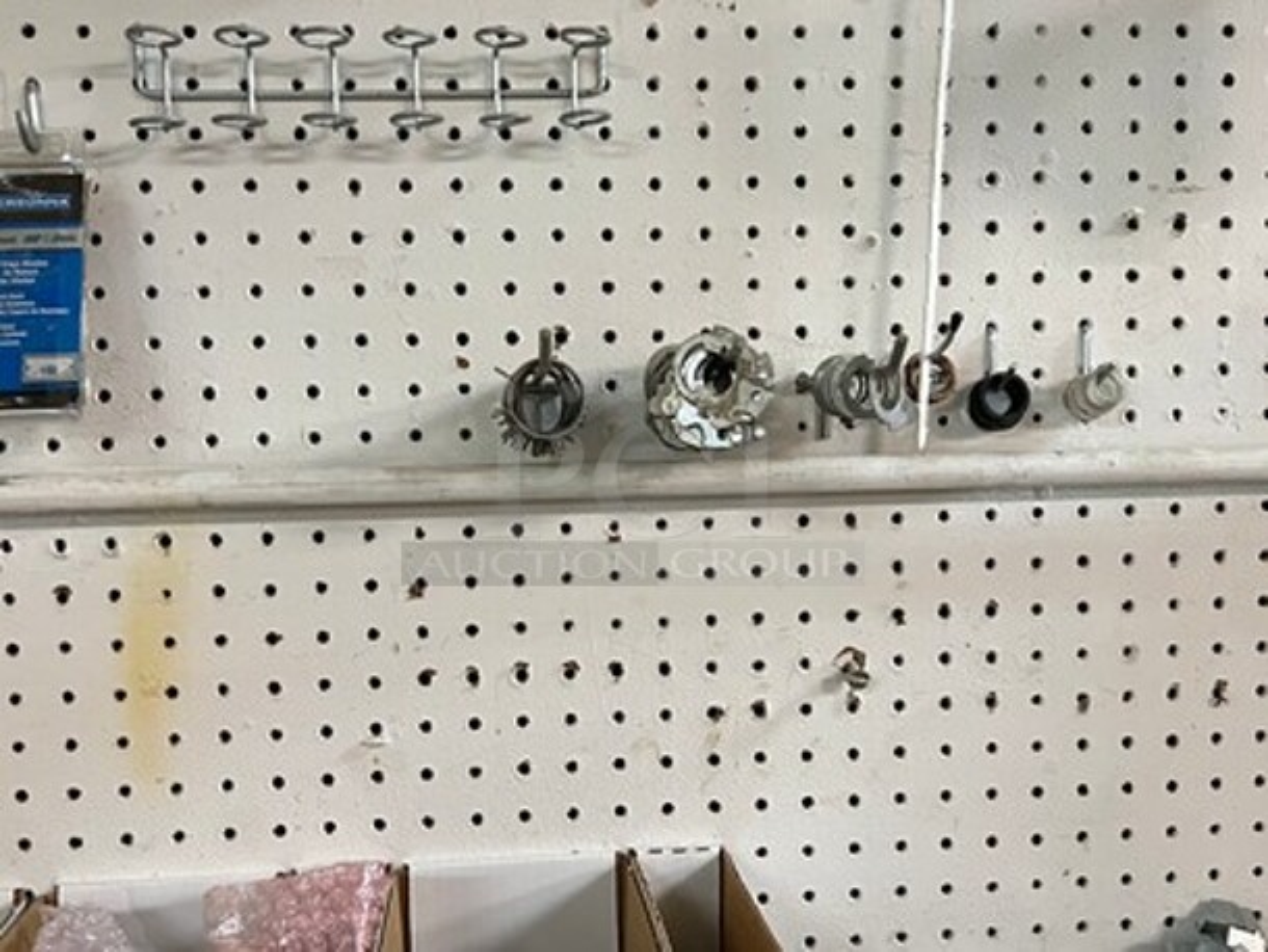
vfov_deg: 53.1
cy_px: 476
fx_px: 953
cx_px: 634
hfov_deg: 67.3
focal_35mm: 26
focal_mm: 5.7
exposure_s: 1/60
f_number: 1.5
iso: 320
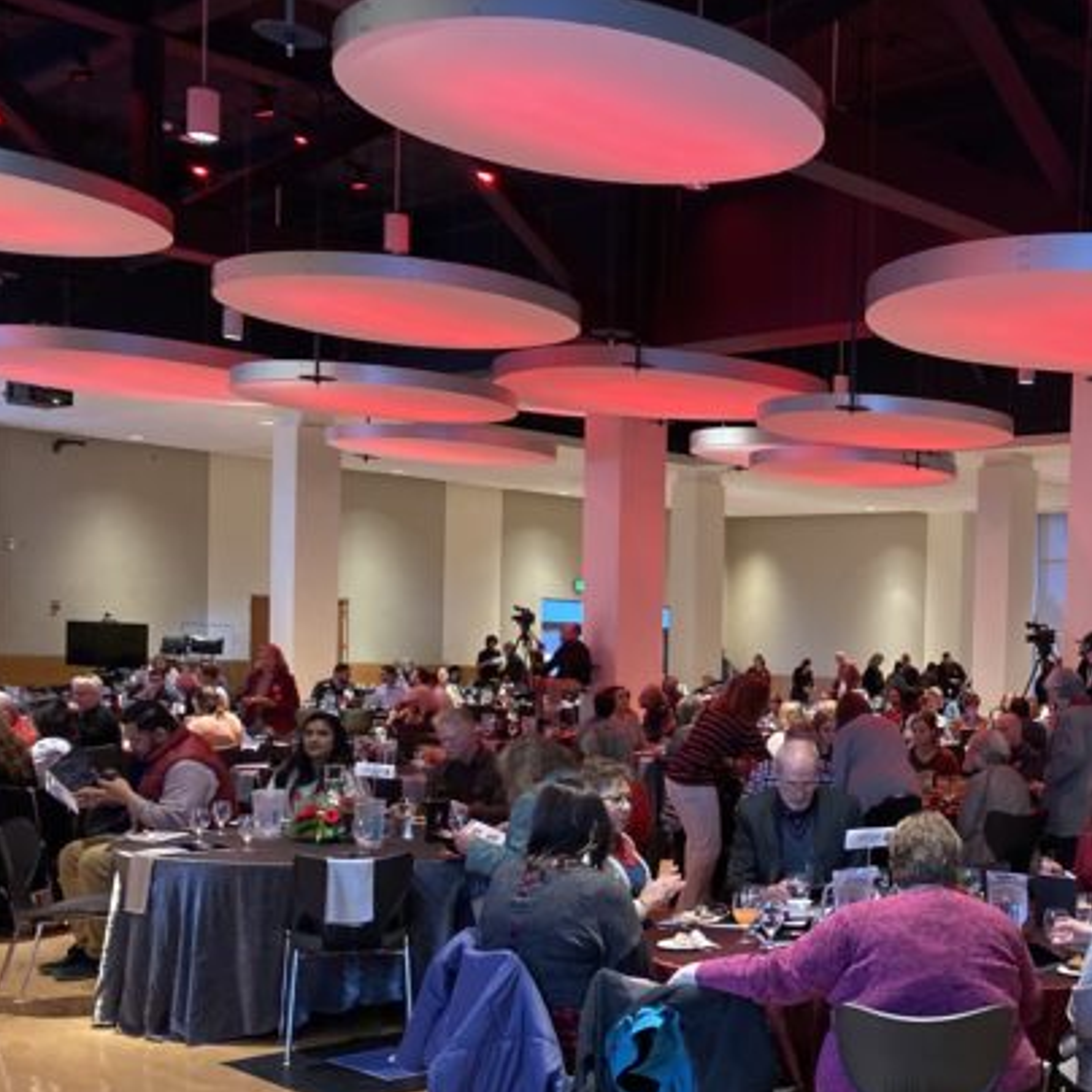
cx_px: 1062
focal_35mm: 45
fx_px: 1606
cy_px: 754
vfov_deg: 37.0
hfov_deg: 34.5
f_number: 1.8
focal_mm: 4.25
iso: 500
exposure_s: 1/30
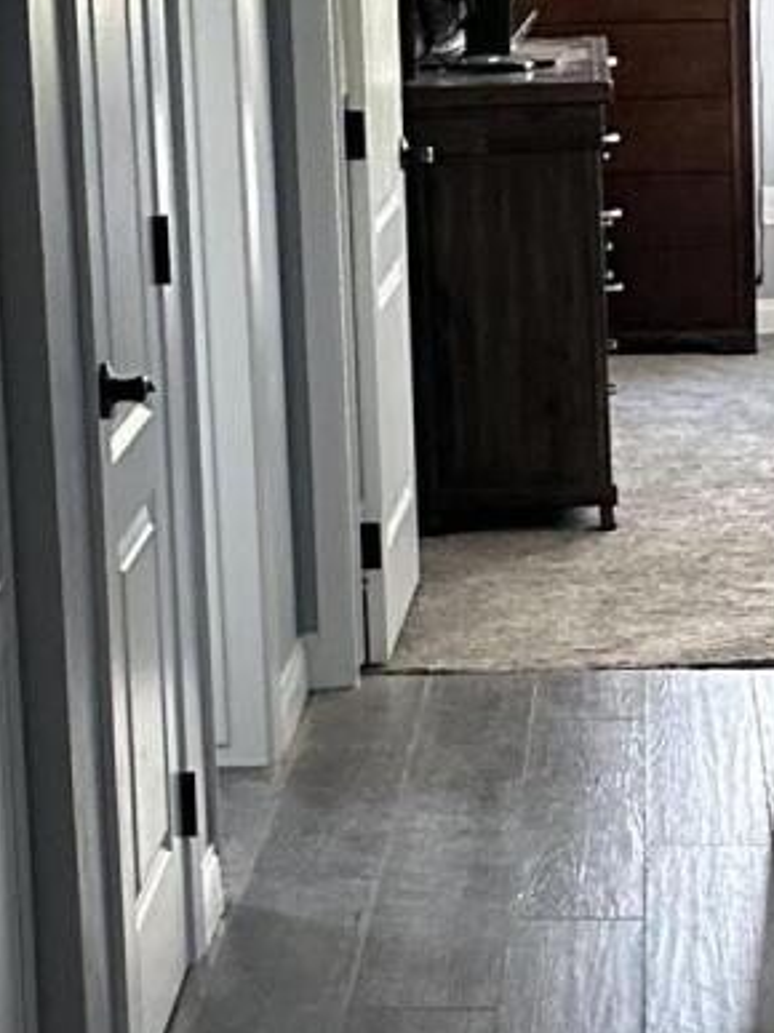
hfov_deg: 11.9
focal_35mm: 124
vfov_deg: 15.9
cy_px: 659
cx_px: 718
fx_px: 3699
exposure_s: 1/60
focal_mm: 6.86
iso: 500
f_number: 1.78
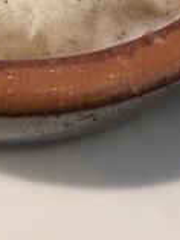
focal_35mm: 89
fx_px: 616
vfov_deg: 19.7
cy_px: -96
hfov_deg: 16.3
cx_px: 1
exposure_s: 1/7
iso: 80
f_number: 1.8
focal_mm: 3.99
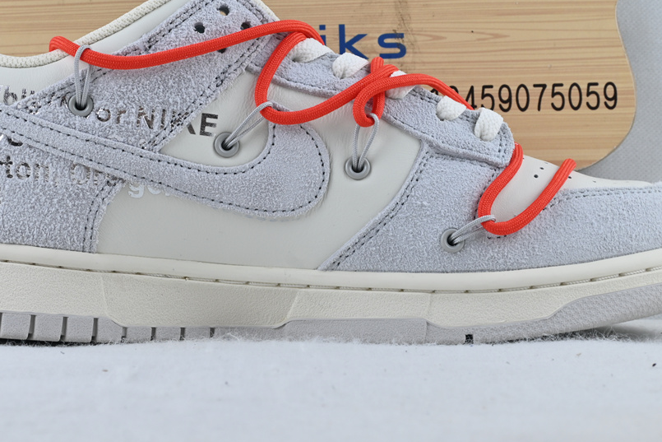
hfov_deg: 27.4
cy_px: 162
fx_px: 1356
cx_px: 276
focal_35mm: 74
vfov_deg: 18.5
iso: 100
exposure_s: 1/20
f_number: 10
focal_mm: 33
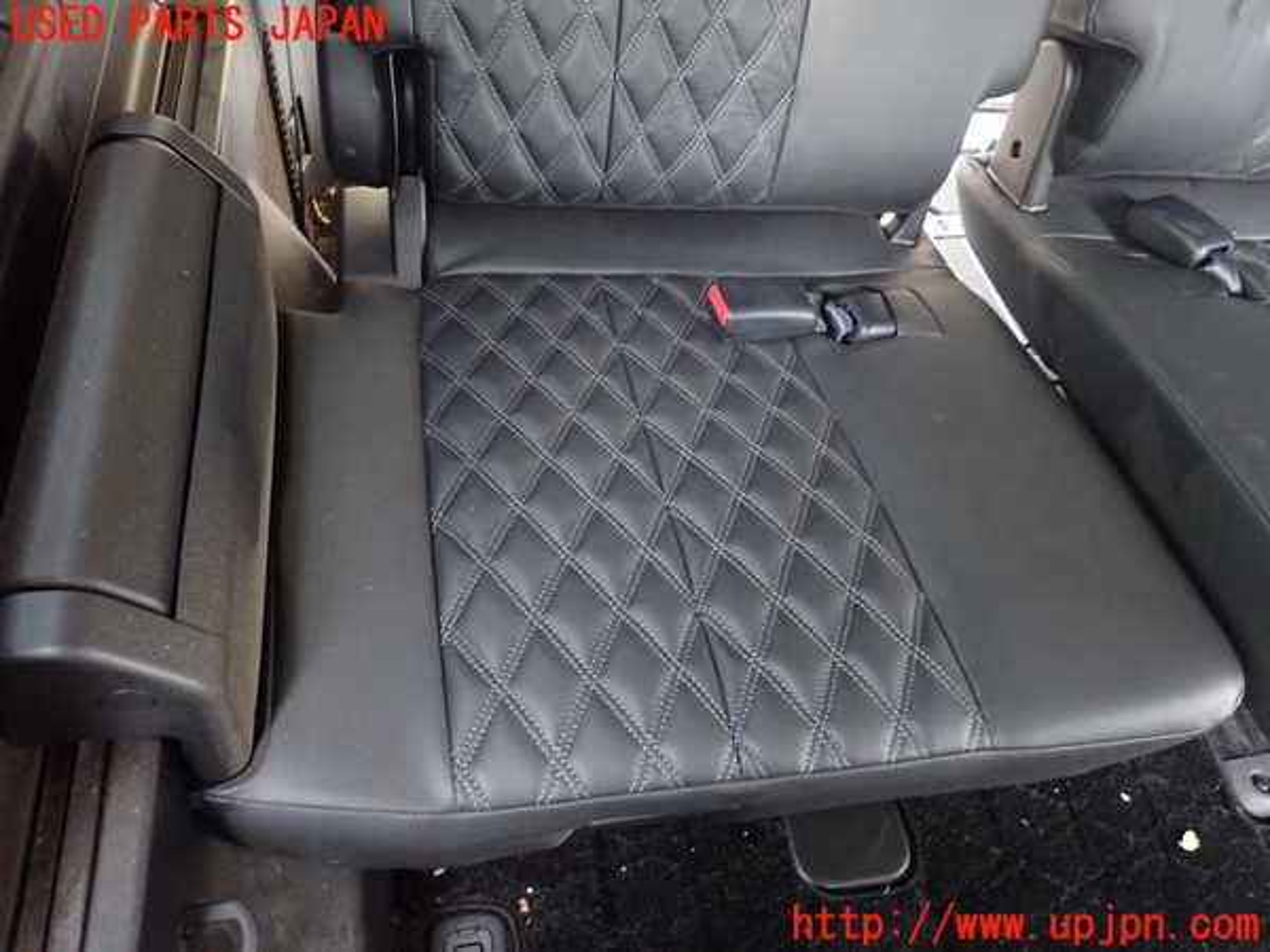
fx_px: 917
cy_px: 476
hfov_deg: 69.4
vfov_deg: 54.9
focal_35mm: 25
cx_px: 635
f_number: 2
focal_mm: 4.5
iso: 800
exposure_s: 1/25
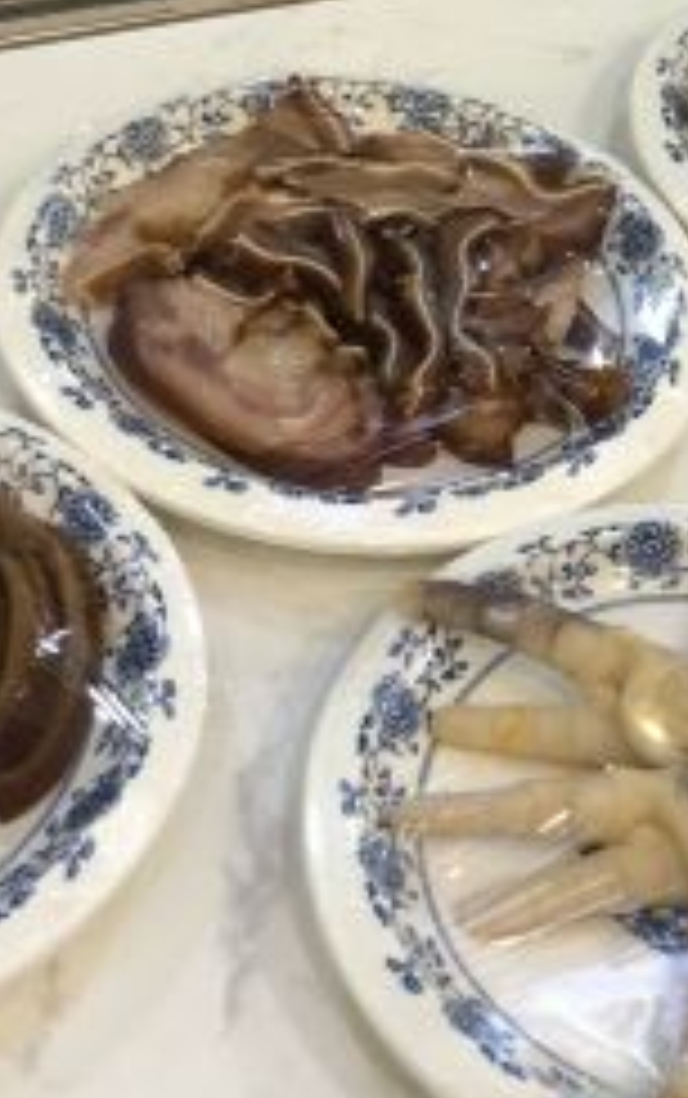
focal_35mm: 85
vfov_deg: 23.6
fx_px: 2544
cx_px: 841
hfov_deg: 14.9
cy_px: 88
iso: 64
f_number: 1.8
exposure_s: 1/17
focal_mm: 4
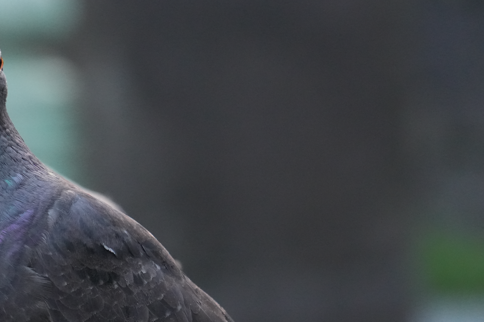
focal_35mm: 410
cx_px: 31
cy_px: 222
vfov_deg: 3.4
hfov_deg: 5.0
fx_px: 5512
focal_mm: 170
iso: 3200
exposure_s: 1/200
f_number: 7.1
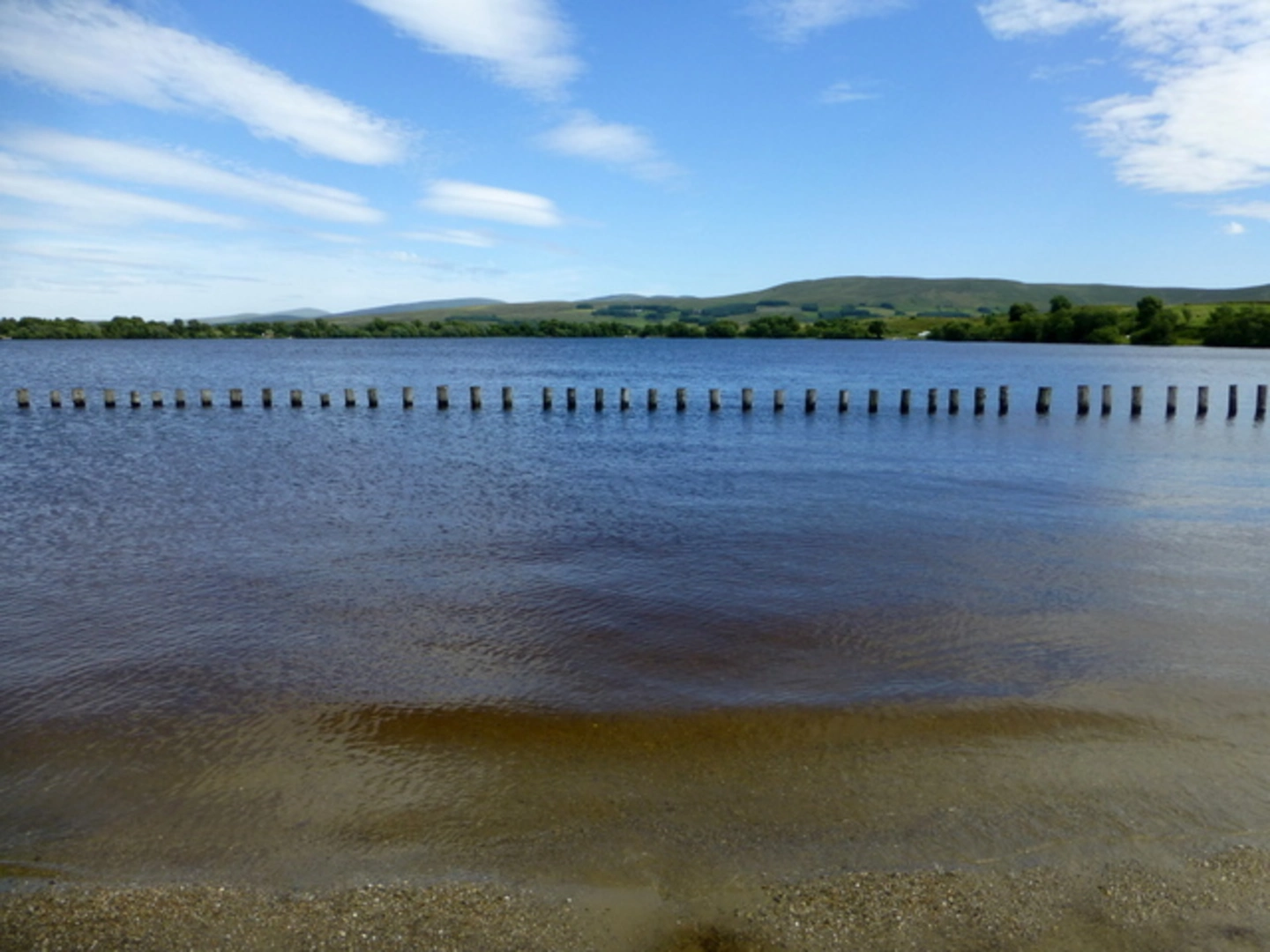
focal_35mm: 24
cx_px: 635
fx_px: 881
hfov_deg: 71.6
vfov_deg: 56.8
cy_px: 476
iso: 100
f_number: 4
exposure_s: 1/640
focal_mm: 4.3
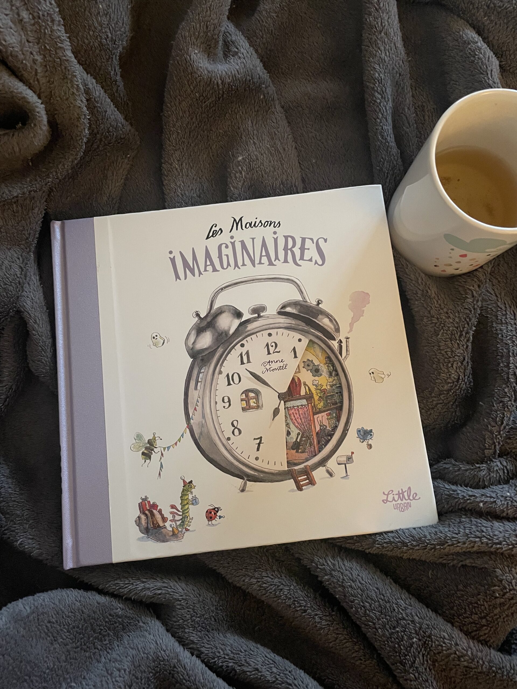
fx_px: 518
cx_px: 258
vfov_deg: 67.3
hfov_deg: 53.1
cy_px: 344
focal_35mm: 26
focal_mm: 4.2
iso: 640
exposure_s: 1/29
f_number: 1.6
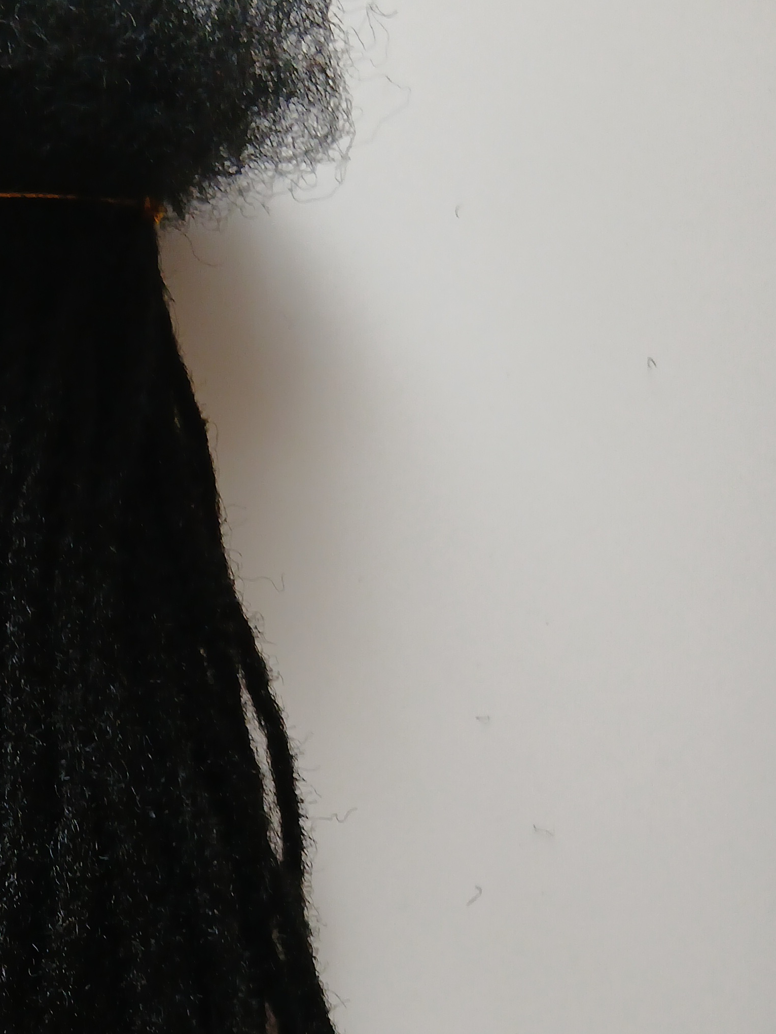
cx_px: 34
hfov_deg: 26.8
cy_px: 911
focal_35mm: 52
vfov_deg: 34.9
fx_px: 1554
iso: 160
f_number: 1.8
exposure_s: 1/50.3
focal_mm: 3.98
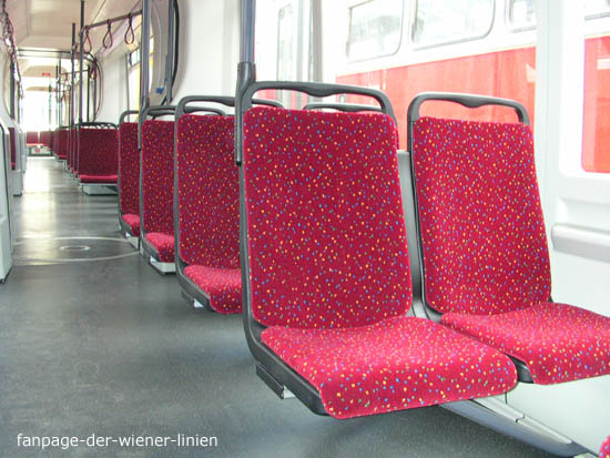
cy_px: 229
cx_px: 305
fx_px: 652
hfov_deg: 50.1
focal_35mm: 37
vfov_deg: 38.7
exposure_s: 1/60
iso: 302
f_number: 2.7
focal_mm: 5.6
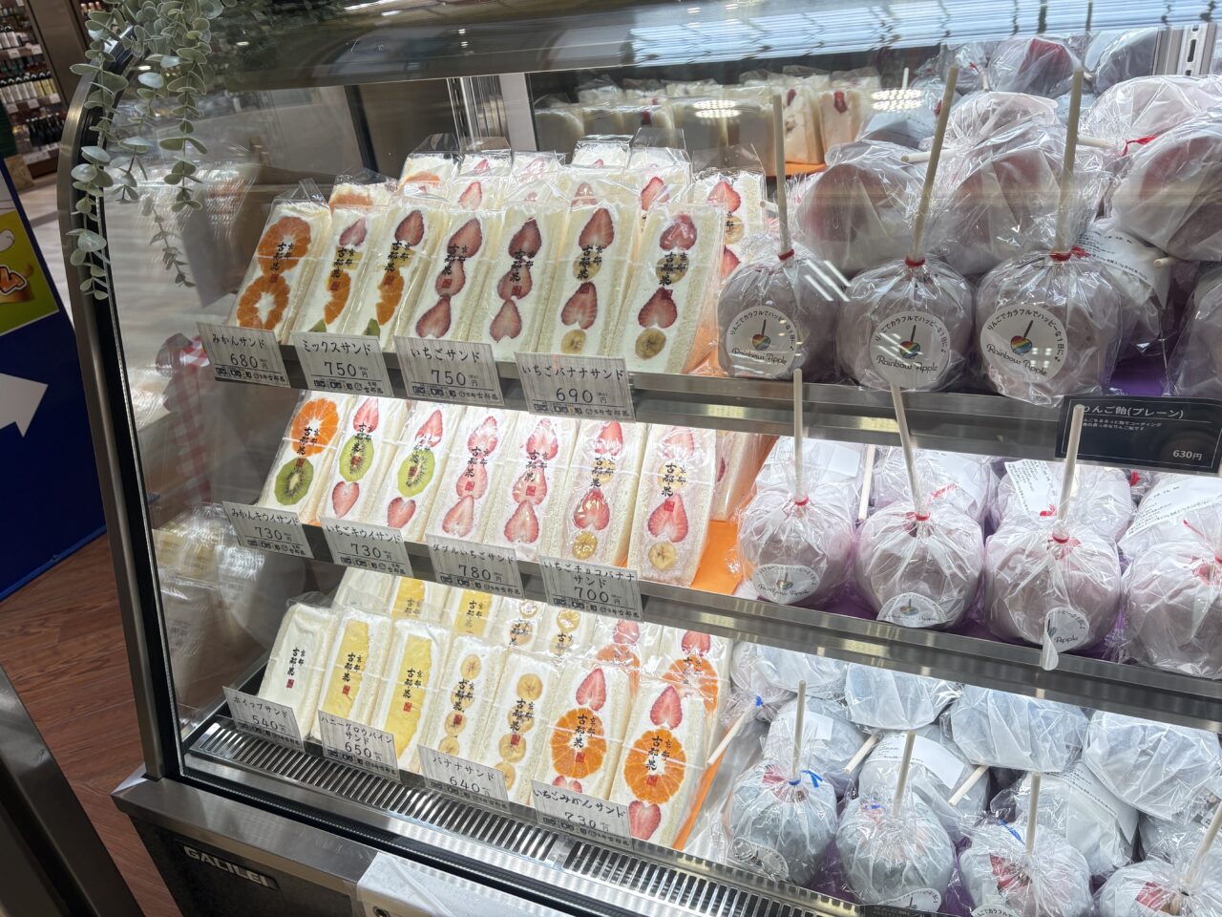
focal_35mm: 26
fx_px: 918
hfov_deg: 67.3
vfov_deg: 53.1
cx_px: 611
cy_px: 458
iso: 64
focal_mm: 5.96
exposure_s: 1/254
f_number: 1.6
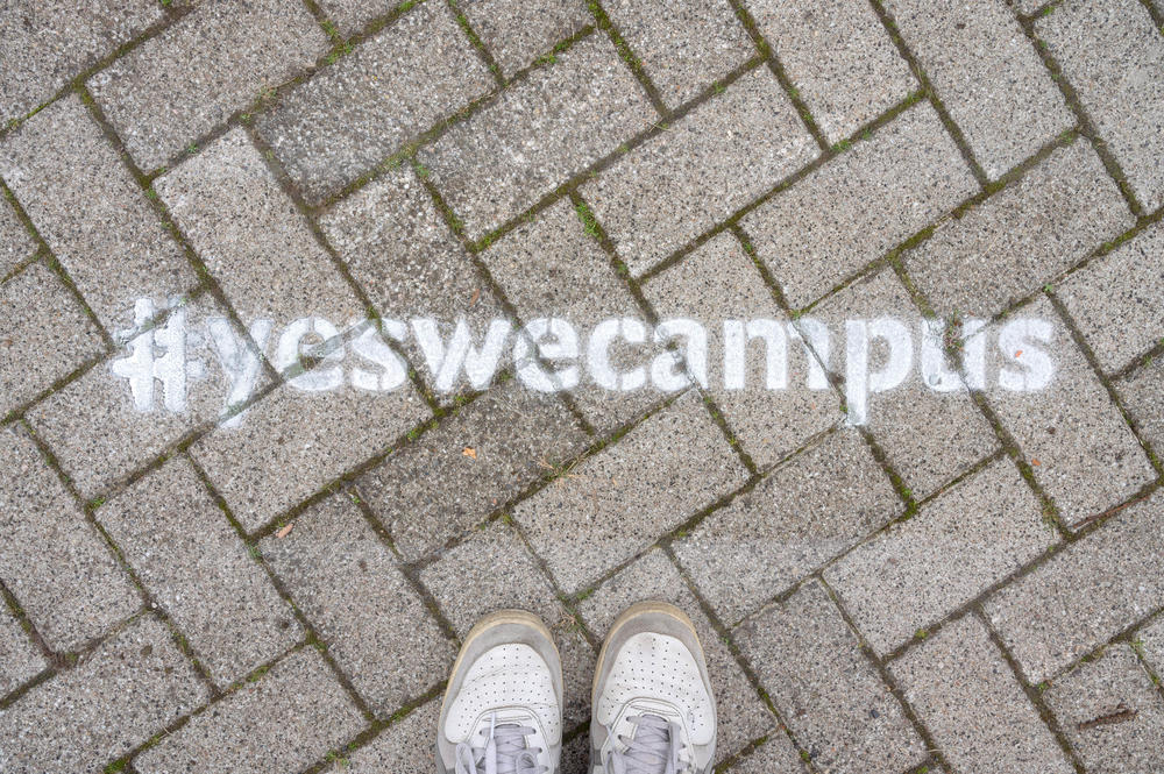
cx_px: 582
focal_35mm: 24
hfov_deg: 73.8
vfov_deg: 53.1
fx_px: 775
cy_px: 387
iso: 400
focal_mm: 24
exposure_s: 1/100
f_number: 10
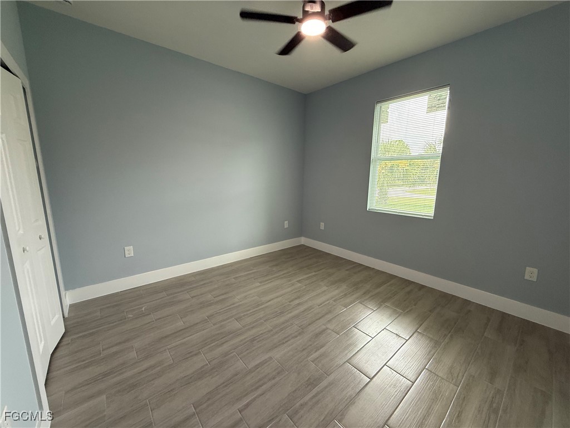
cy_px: 214
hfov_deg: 102.1
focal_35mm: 14
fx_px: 231
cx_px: 285
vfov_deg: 85.7
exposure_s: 1/99
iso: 160
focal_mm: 2.22
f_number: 2.2
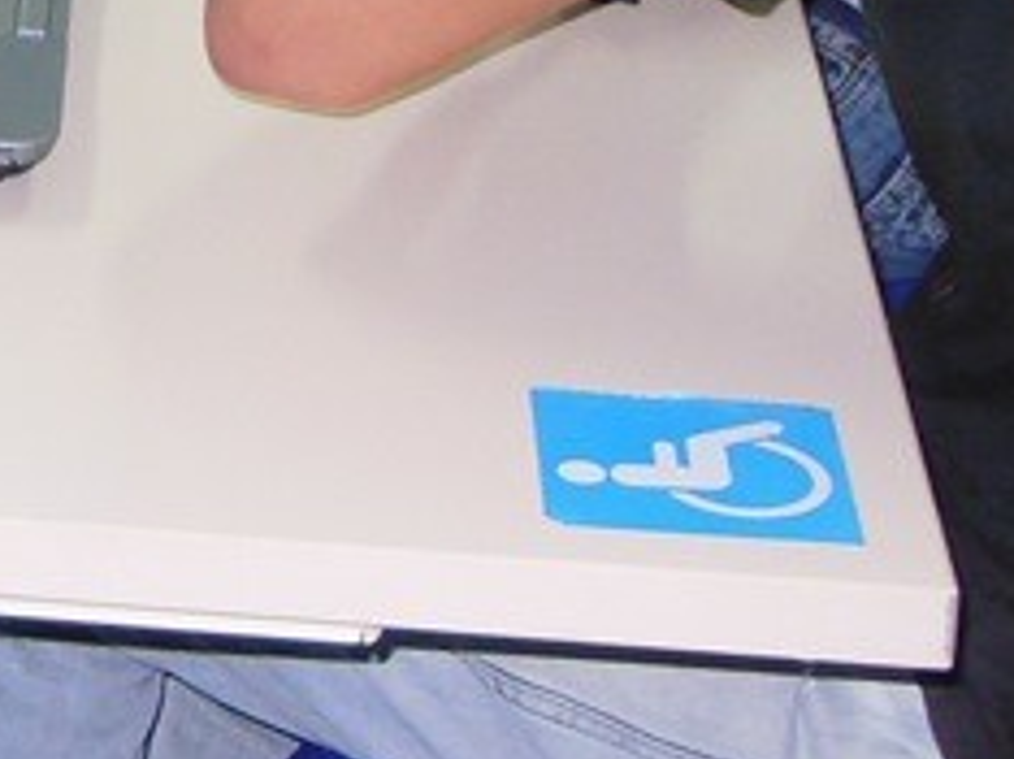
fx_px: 5004
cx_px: -464
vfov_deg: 8.3
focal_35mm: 171
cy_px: -750
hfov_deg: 11.2
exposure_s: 1/30
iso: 320
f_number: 4.1
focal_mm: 6.9
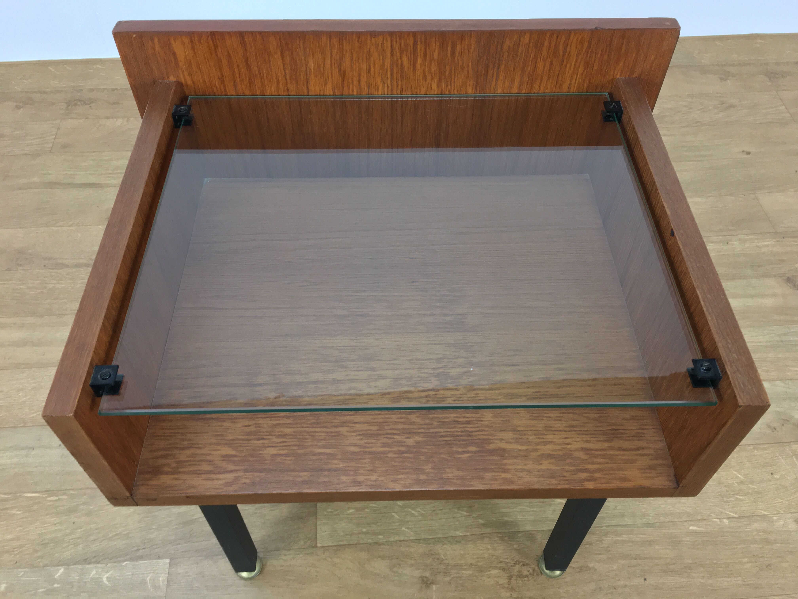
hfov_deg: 61.7
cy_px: 300
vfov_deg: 48.2
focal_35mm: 29
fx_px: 669
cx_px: 399
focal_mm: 4.15
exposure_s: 1/33
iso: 125
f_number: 2.2
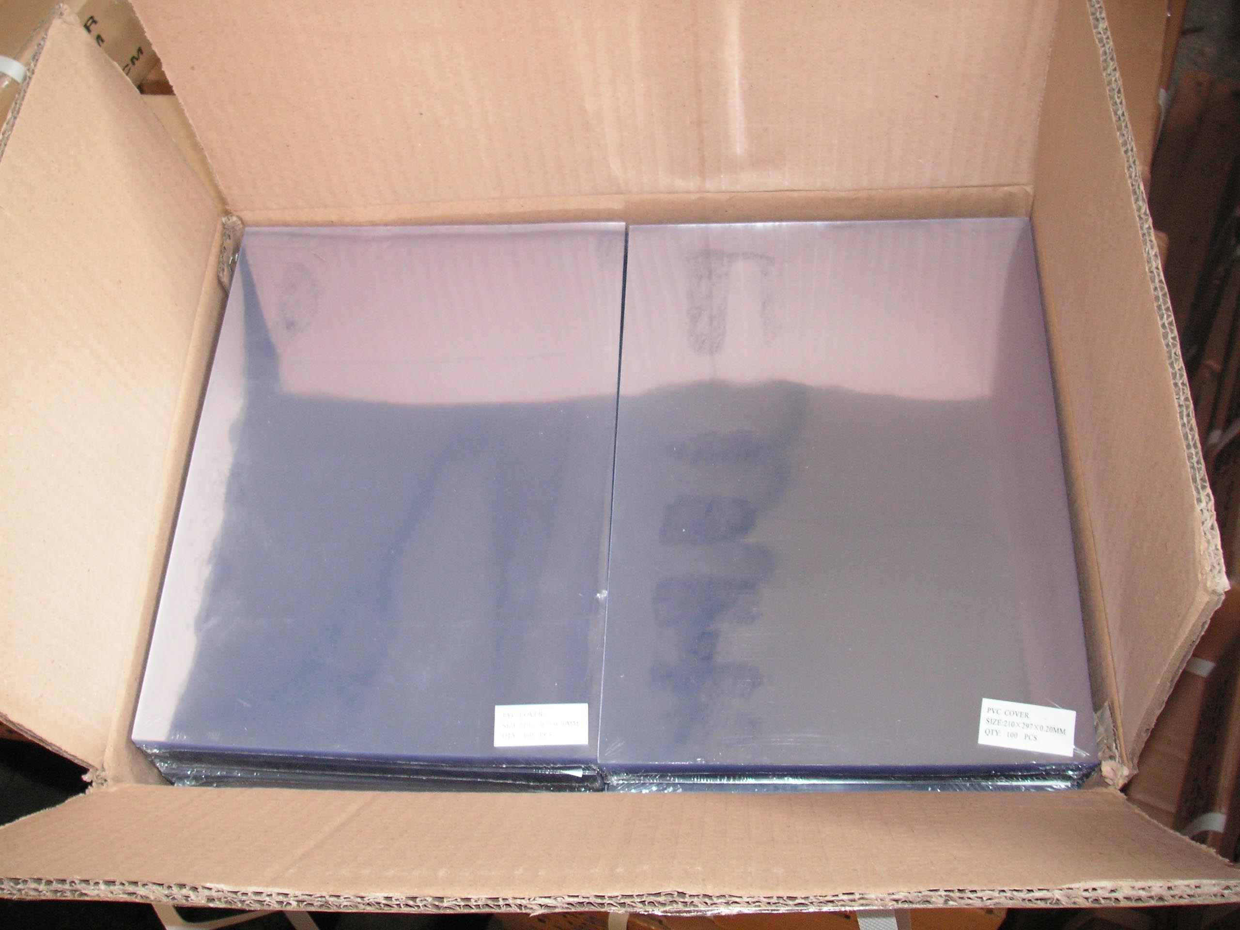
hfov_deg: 49.0
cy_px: 465
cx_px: 620
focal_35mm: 38
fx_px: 1361
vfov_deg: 37.7
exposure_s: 1/45
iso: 160
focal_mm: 6.3
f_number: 3.3
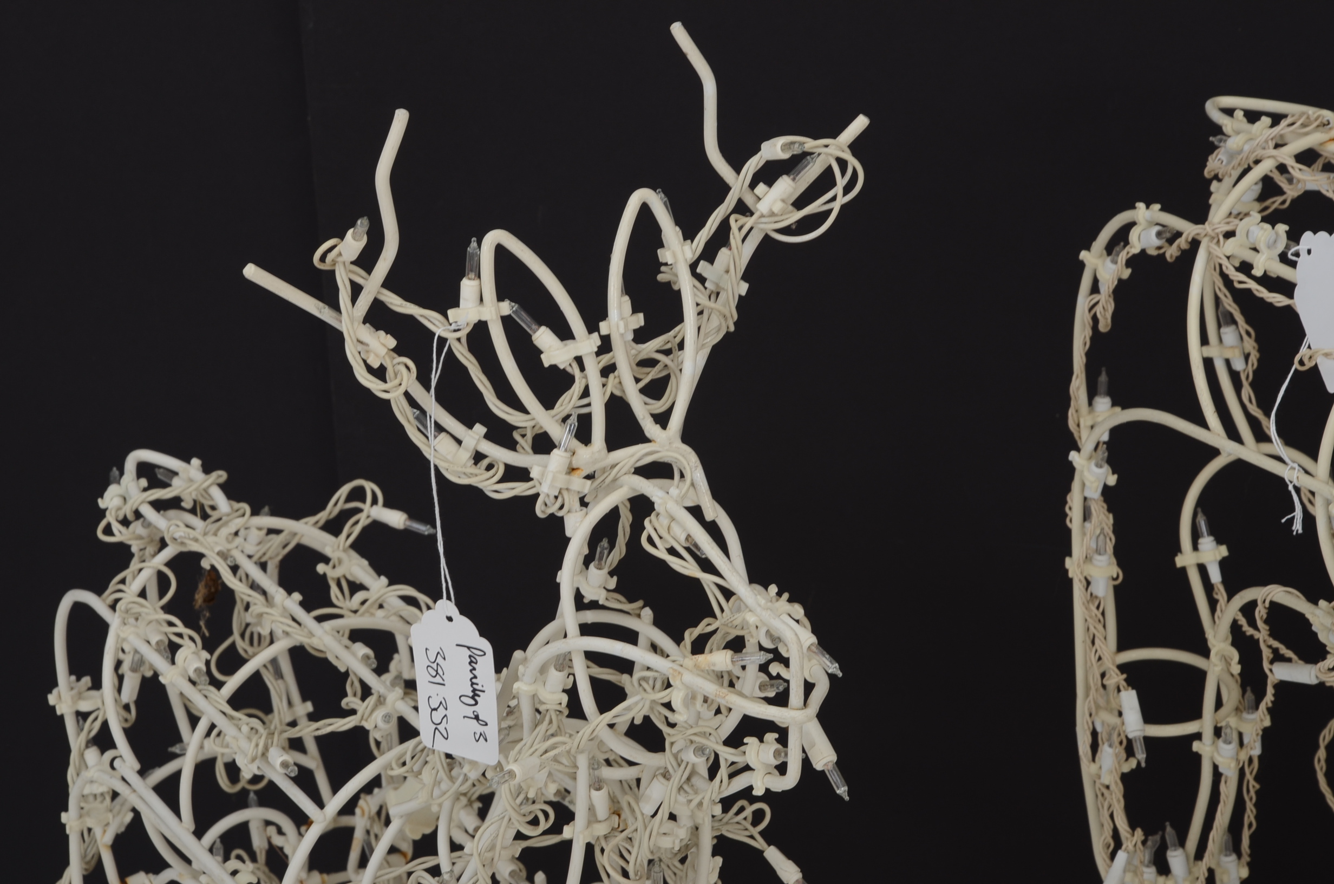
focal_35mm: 128
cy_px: 442
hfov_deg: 16.1
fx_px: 4715
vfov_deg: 10.7
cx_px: 667
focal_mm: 85
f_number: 11
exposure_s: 1/160
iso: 200
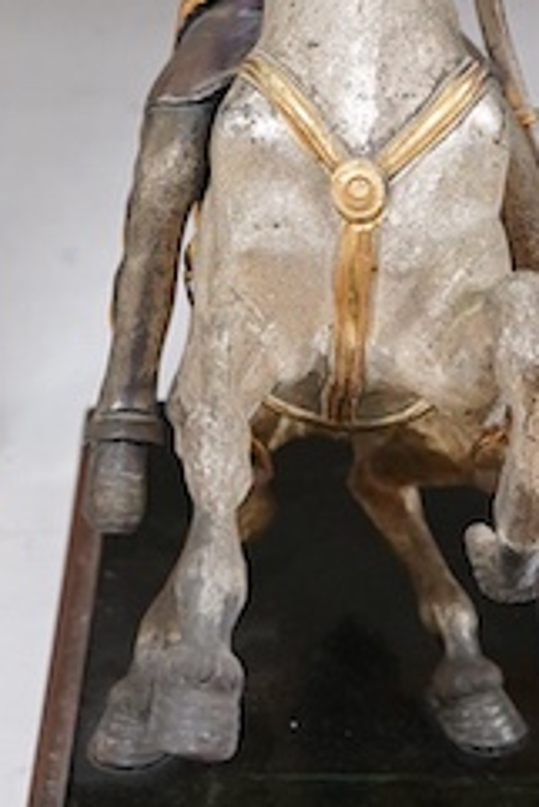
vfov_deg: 12.2
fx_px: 3767
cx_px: 328
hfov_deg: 8.2
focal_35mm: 168
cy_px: 147
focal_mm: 30
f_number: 6.3
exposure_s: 1/125
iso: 1250
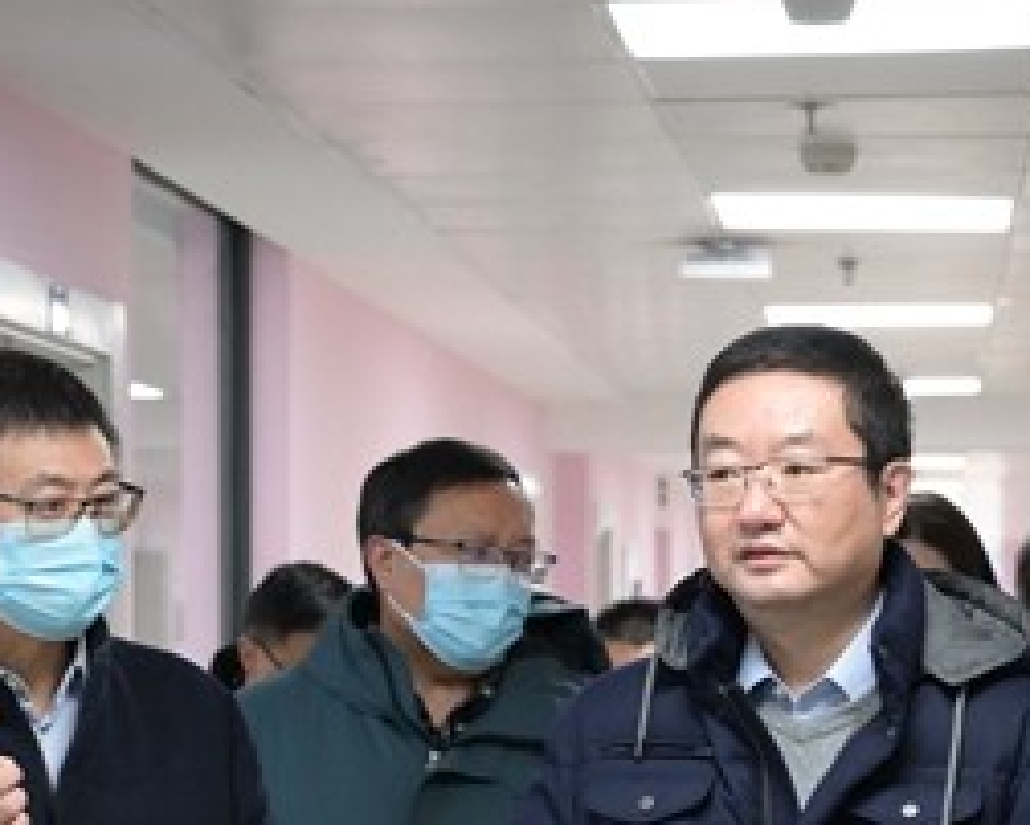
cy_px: 937
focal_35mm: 146
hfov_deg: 13.2
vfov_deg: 10.4
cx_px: 589
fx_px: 4454
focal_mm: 49
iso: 2500
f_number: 4
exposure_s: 1/200
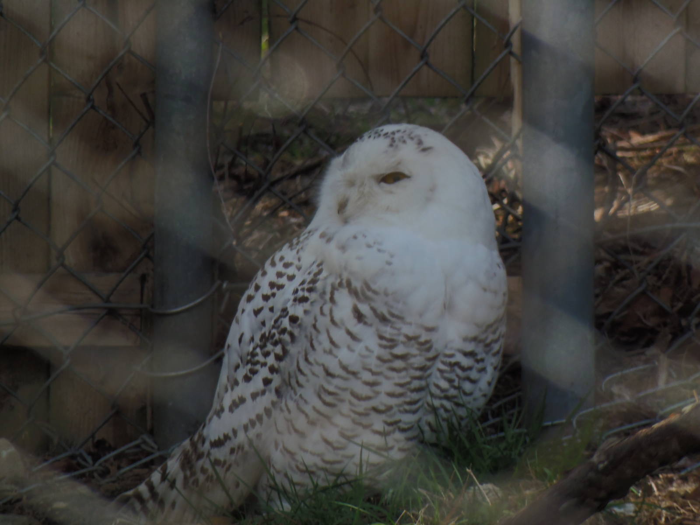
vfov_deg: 1.7
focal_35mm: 864
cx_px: 350
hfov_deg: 2.3
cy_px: 262
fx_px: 17472
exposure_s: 1/250
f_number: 5.7
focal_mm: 154.8
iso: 100
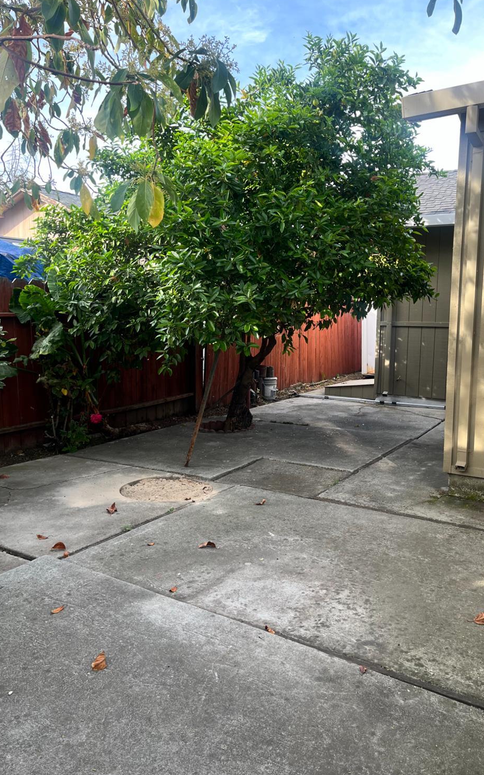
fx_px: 591
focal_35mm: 28
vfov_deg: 66.5
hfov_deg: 44.4
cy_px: 386
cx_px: 281
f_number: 1.6
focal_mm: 5.1
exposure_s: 1/239
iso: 40
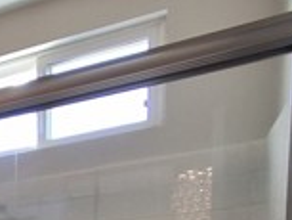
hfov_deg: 21.5
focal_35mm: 67
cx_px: -200
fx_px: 566
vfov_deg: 18.4
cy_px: 365
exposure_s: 1/40
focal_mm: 1.64
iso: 40
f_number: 2.2
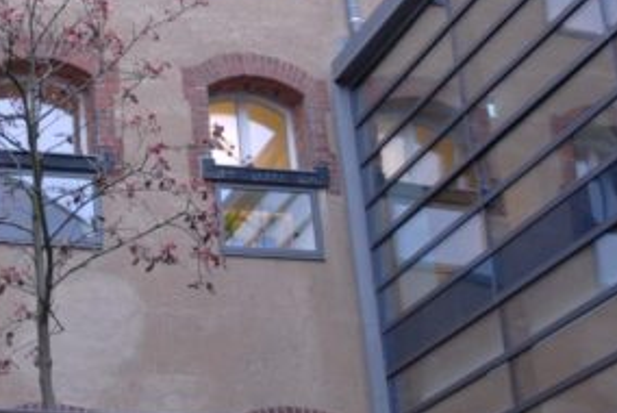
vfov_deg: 16.8
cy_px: 111
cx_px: 70
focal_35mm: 81
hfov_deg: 24.4
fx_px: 1390
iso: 100
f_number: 3.5
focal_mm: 20
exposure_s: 1/30
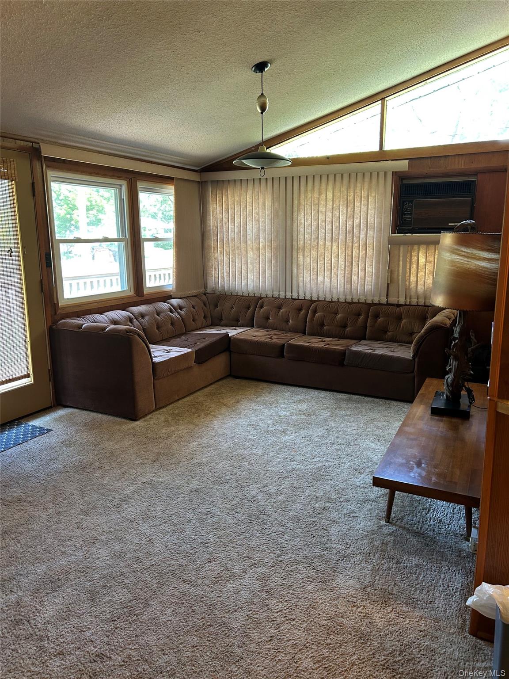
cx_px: 254
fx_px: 510
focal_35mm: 26
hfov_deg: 53.1
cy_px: 340
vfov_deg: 67.3
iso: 160
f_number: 1.5
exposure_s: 1/60
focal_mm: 5.7
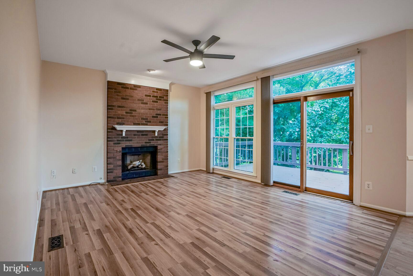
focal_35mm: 16
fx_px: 184
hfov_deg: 96.7
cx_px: 206
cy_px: 138
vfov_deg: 73.7
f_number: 8
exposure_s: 1/10
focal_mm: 16
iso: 800
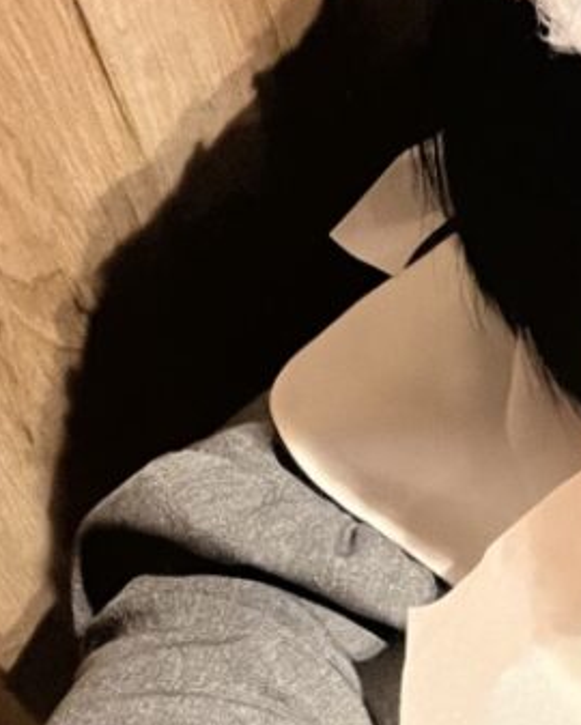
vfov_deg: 20.6
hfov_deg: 16.7
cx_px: 639
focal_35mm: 89
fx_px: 1911
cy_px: 762
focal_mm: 2.71
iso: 200
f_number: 2.2
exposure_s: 1/60
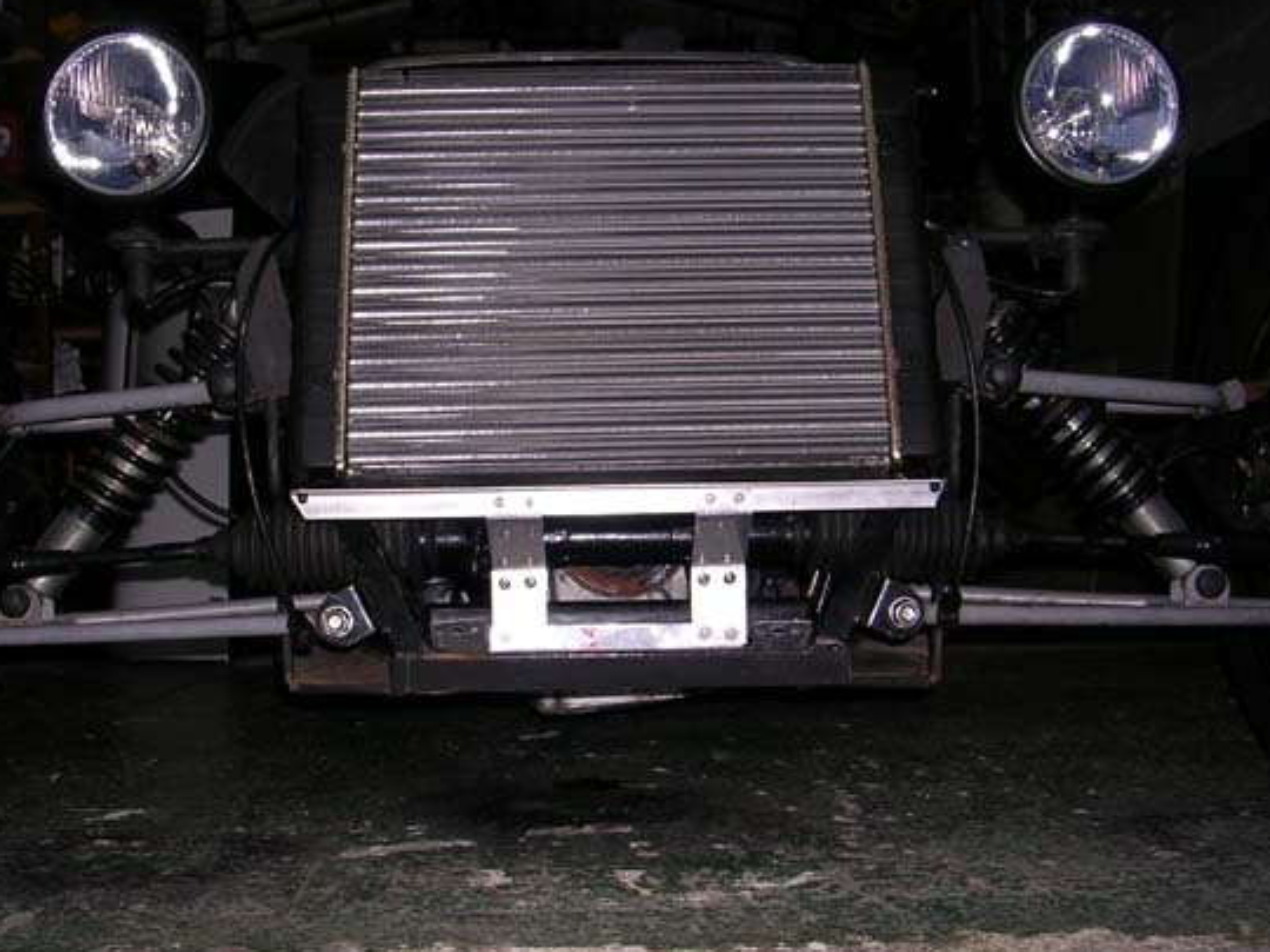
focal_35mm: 45
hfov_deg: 42.1
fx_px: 1651
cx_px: 590
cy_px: 496
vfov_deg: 32.2
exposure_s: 1/60.1
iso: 50
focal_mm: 5.8
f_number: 2.8
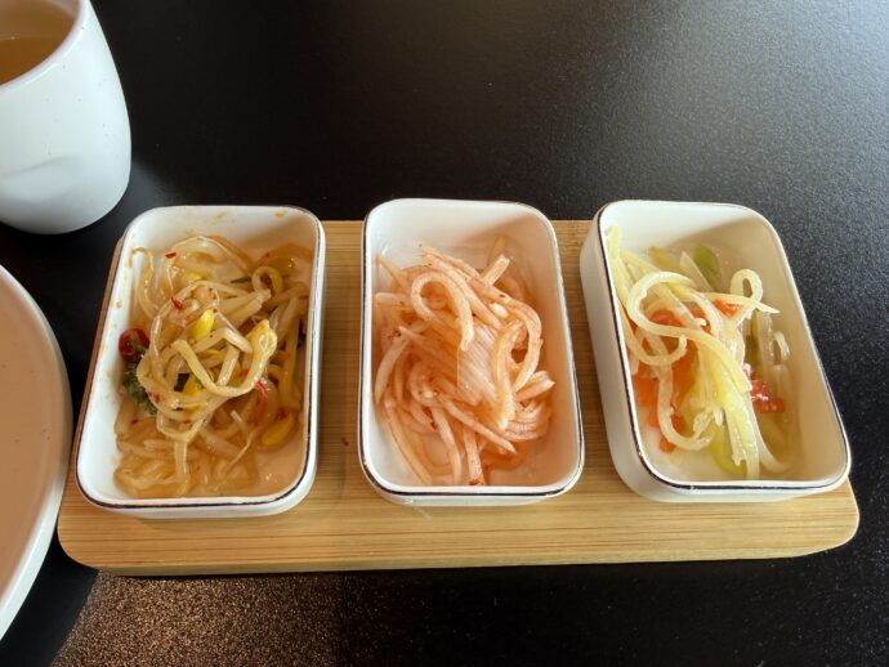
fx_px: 617
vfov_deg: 56.8
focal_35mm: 24
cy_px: 334
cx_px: 444
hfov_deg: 71.6
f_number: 2.2
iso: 40
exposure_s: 1/114
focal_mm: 2.22
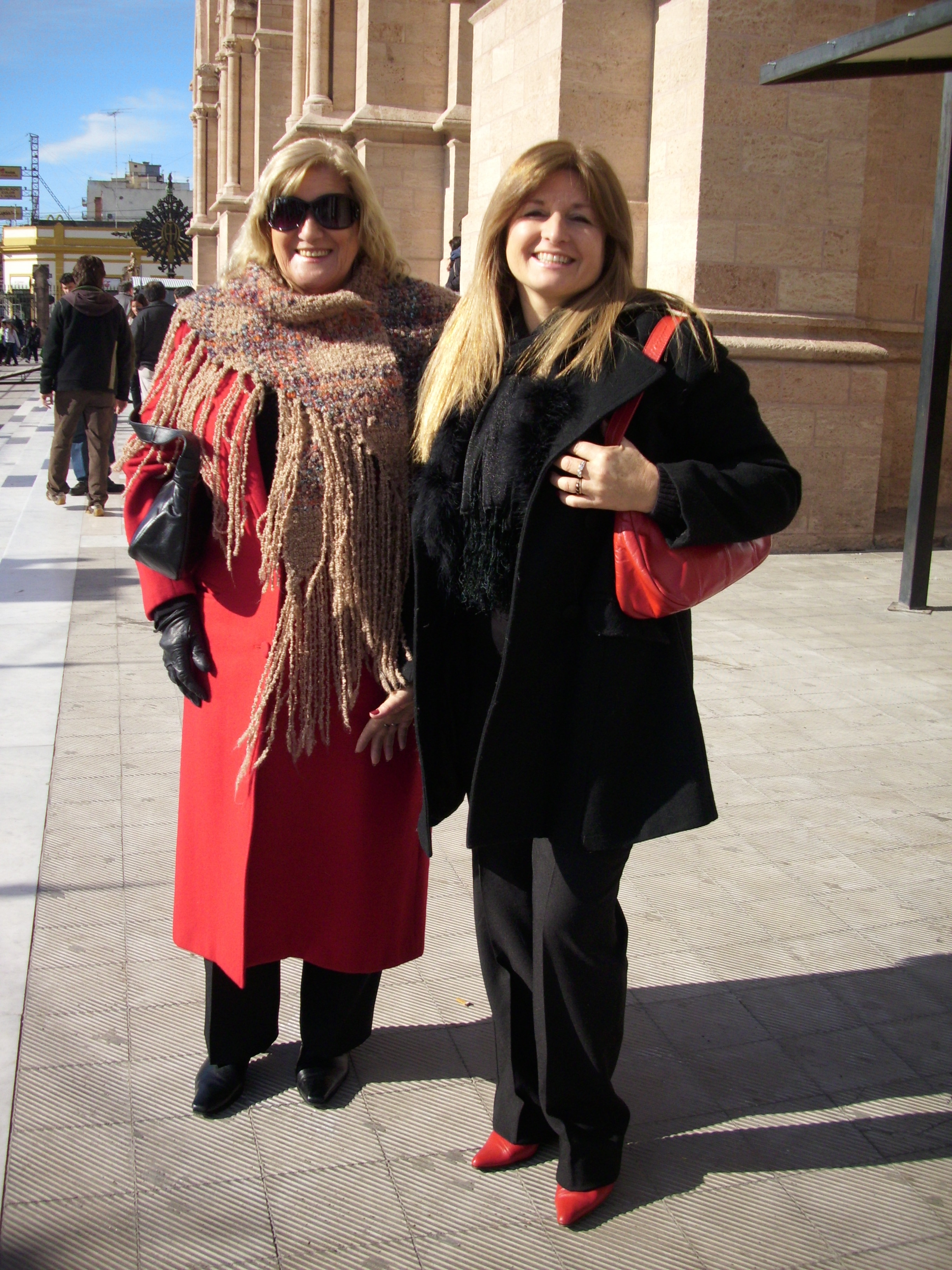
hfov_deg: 45.4
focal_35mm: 31
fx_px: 1137
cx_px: 476
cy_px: 635
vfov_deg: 58.4
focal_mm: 6.2
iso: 50
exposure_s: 1/250
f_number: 5.6
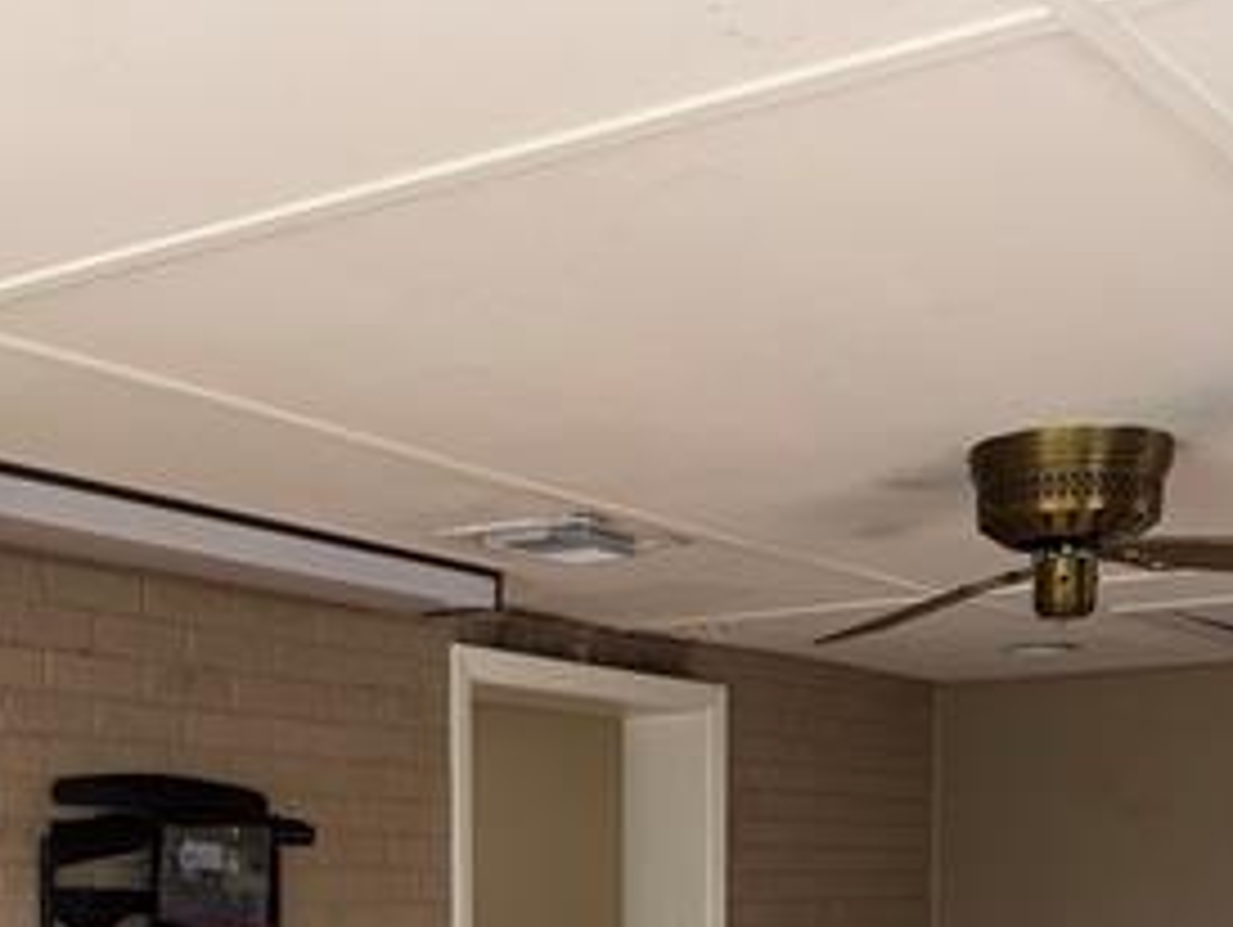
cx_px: 490
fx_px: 1996
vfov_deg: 24.3
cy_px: 1044
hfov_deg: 34.2
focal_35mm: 56
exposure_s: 1/22
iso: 100
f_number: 1.78
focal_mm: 6.76
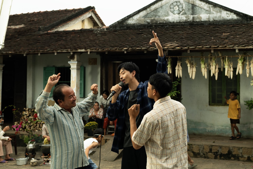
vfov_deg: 37.9
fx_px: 246
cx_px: 126
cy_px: 84
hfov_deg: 54.4
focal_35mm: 35
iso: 400
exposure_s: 1/320
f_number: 5
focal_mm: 35
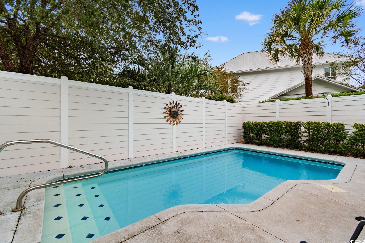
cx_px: 182
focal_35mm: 15
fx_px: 152
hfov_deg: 100.4
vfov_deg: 77.3
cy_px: 122
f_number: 4.5
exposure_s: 1/60
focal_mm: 10
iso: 100
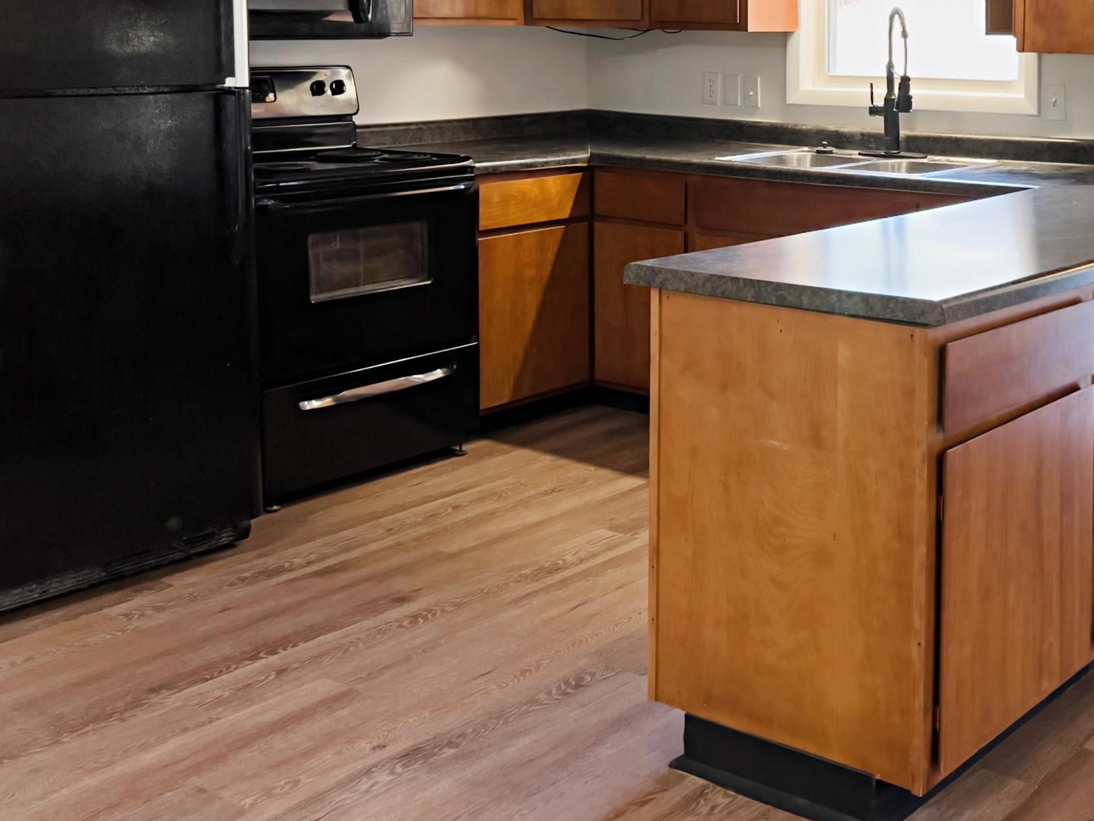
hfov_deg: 38.9
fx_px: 1486
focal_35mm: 47
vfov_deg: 29.9
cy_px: 130
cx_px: 876
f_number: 1.5
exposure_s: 1/60
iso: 125
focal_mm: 5.7
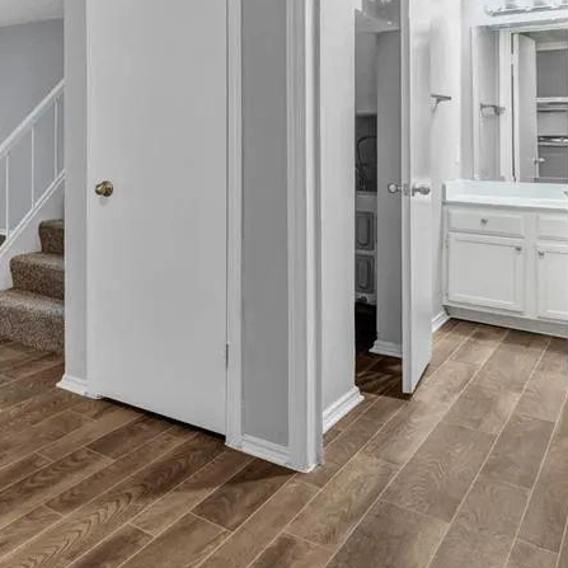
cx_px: 52
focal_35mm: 35
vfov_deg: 45.6
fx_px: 650
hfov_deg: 43.0
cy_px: 144
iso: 320
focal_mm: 18
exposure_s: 1/5
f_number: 7.1
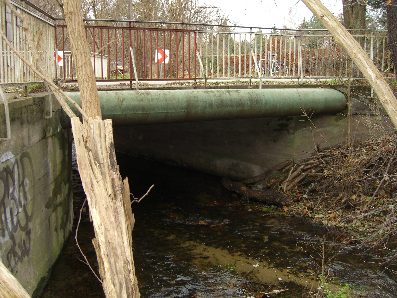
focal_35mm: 38
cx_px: 198
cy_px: 149
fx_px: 436
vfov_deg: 37.7
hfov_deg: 49.0
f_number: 2.8
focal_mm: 7.9
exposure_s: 1/60
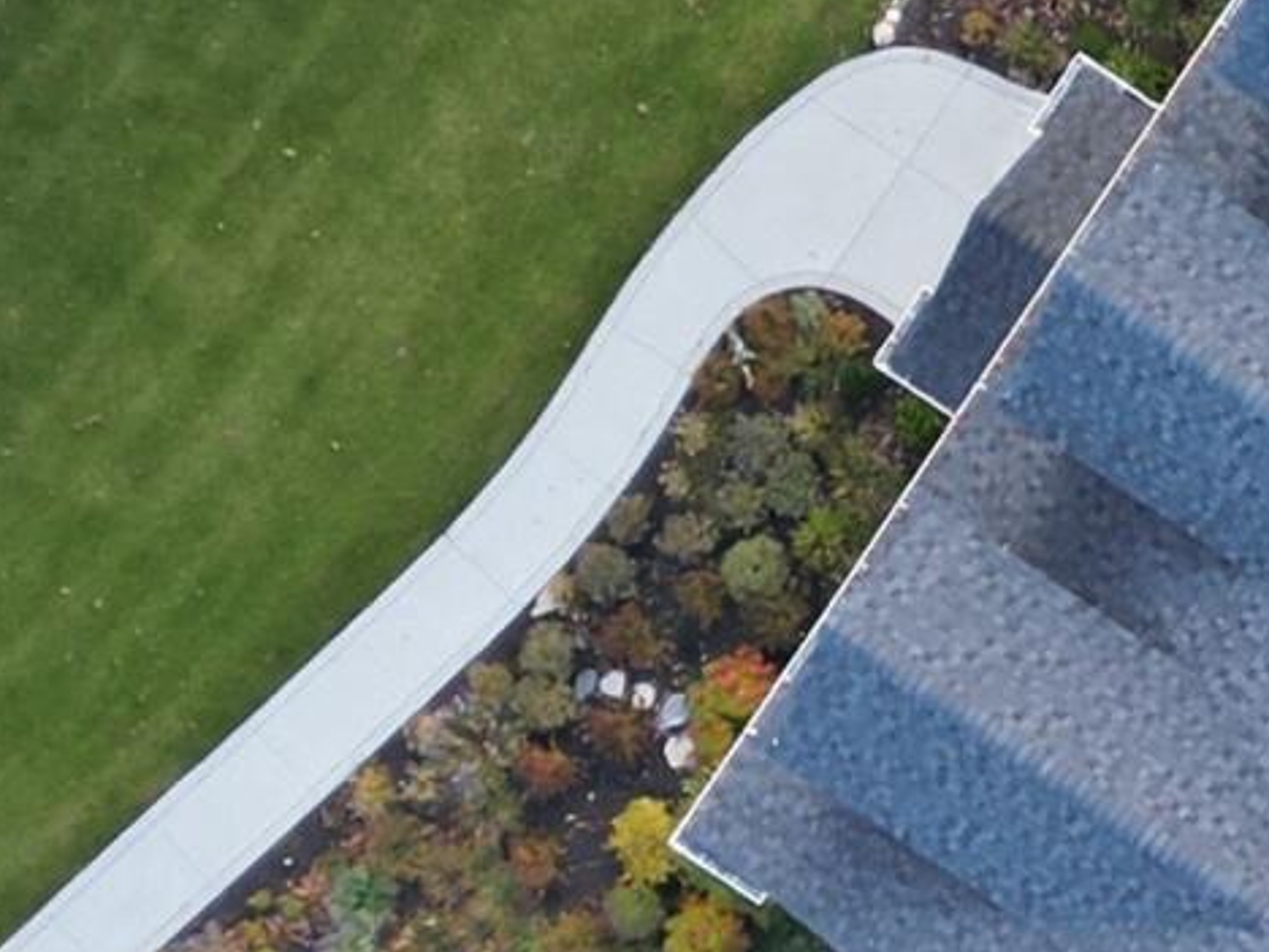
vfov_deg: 9.6
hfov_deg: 12.3
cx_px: 1838
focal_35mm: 154
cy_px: 860
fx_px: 5646
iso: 110
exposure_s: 1/160
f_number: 1.7
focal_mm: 6.7
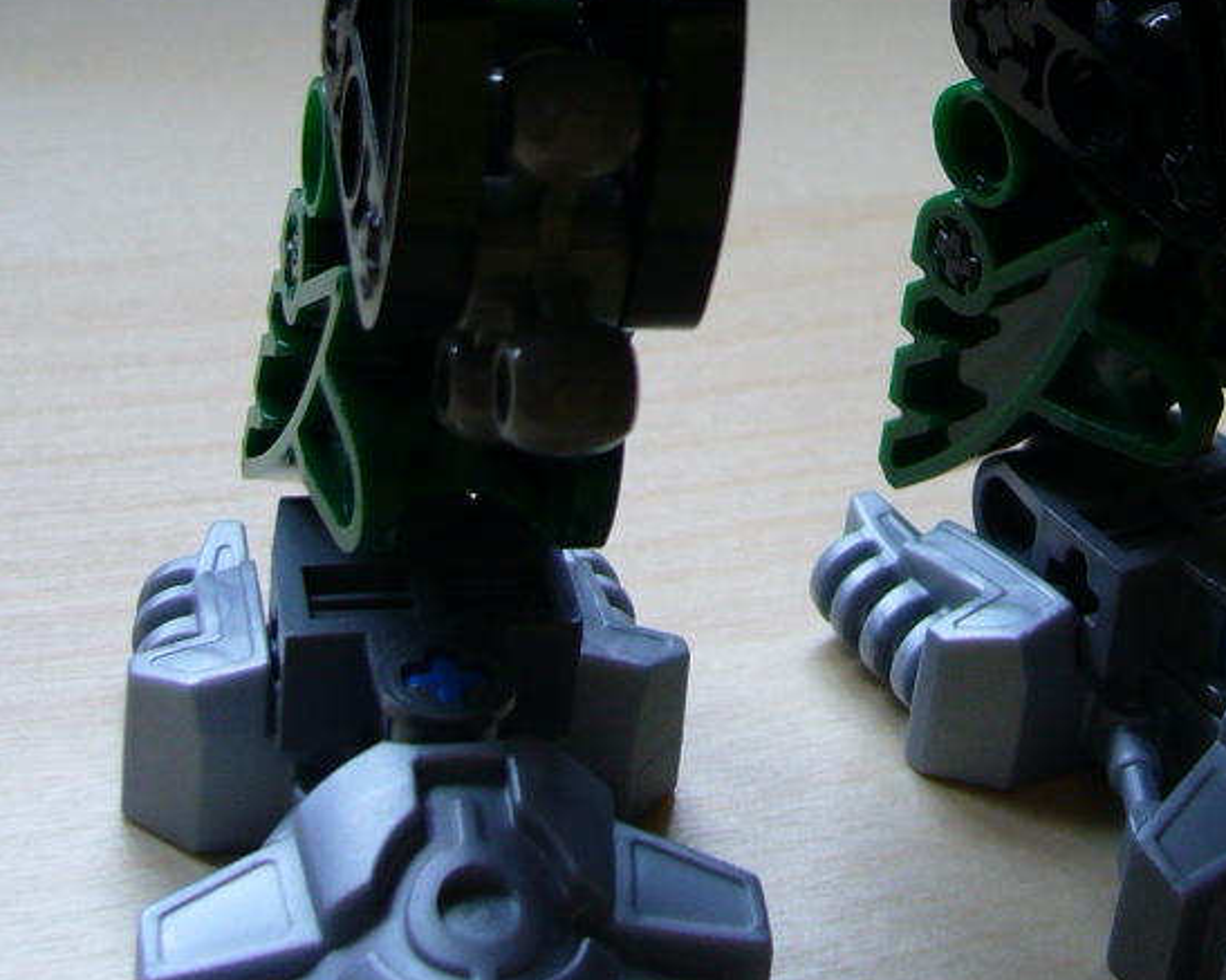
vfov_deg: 18.4
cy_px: -105
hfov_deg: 23.7
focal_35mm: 80
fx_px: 2901
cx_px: 876
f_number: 2.8
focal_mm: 5.8
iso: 100
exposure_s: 1/80
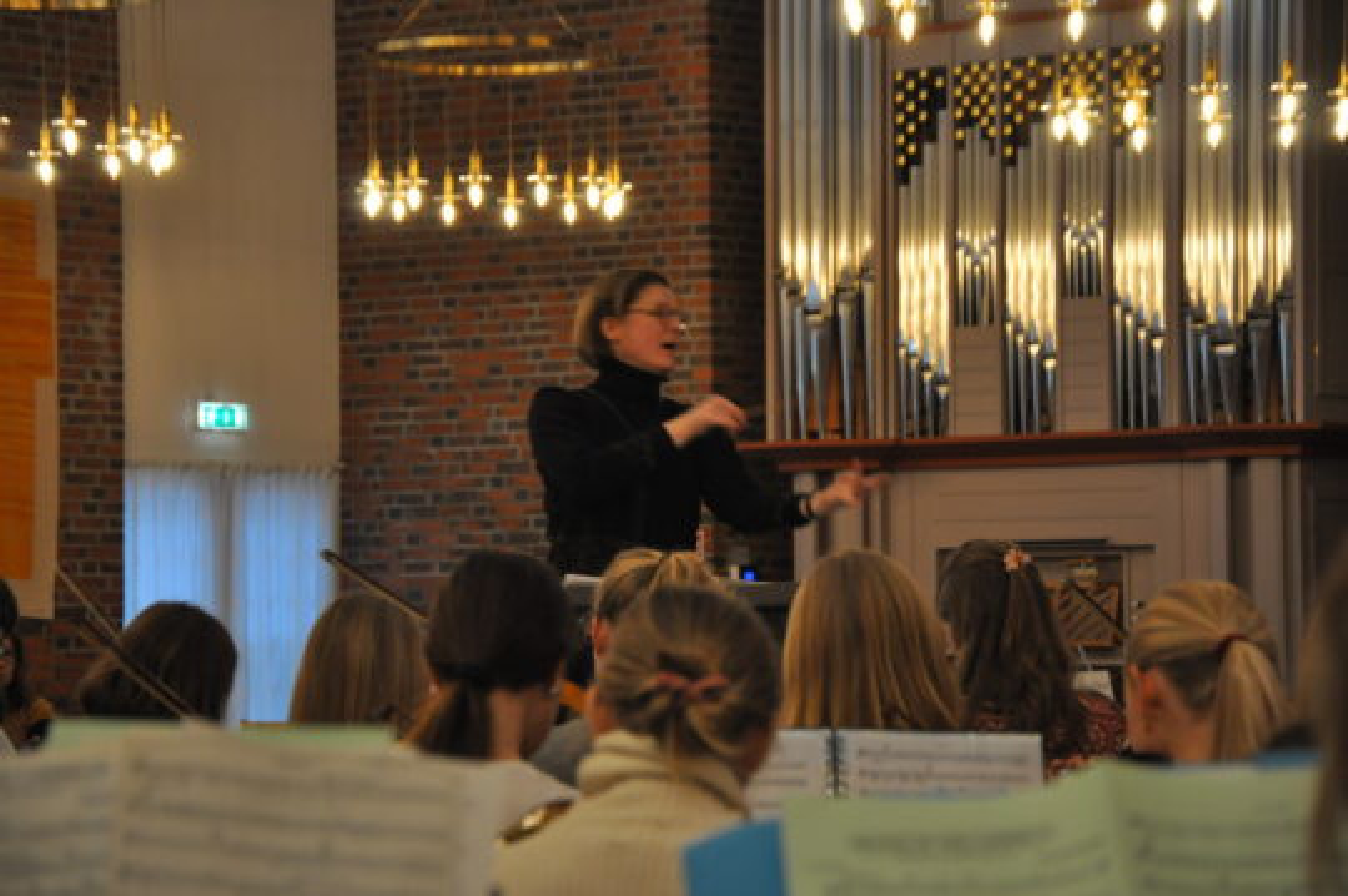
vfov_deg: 10.1
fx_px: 5050
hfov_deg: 15.2
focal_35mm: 135
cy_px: 448
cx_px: 674
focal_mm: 90
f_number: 5.6
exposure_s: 1/30
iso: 800
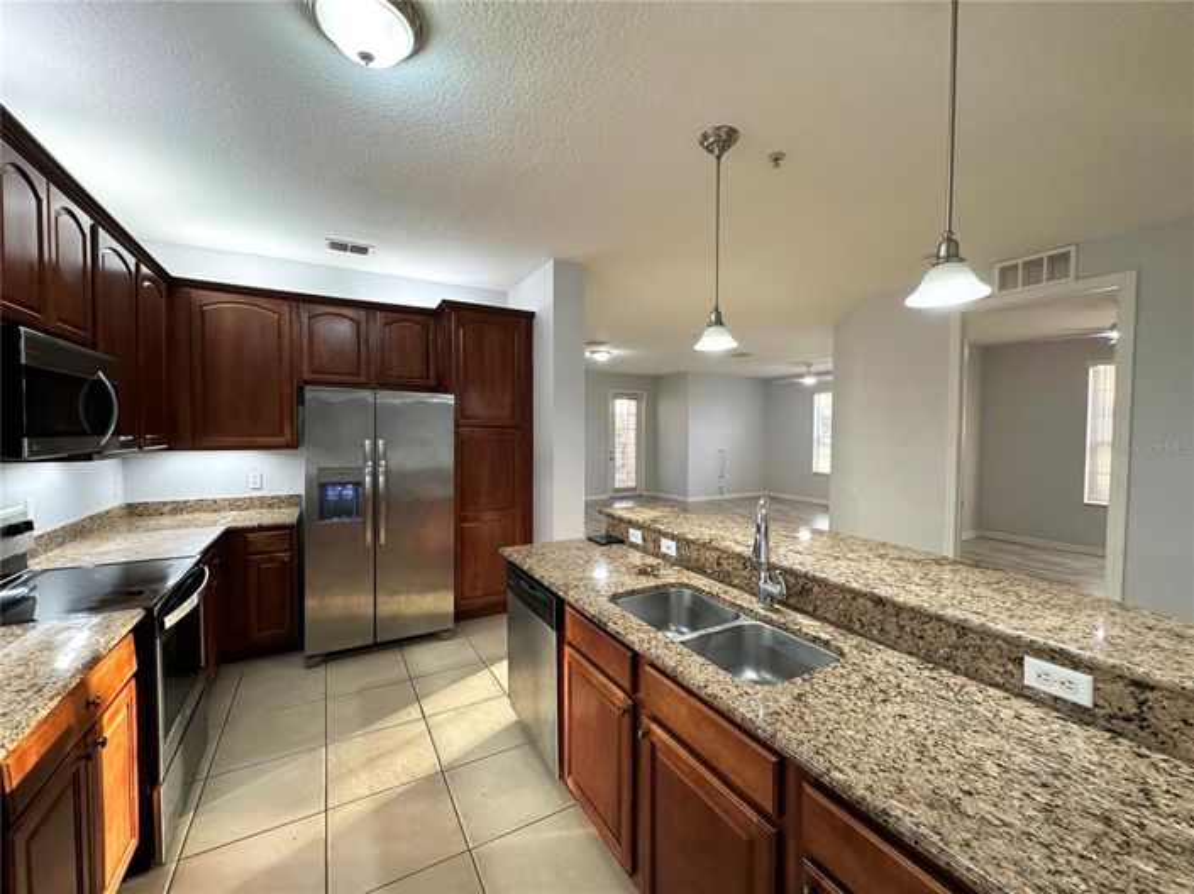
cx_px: 597
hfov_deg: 102.1
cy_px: 447
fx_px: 483
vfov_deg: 85.6
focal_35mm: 14
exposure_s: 1/60
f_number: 2.2
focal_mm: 2.22
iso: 200
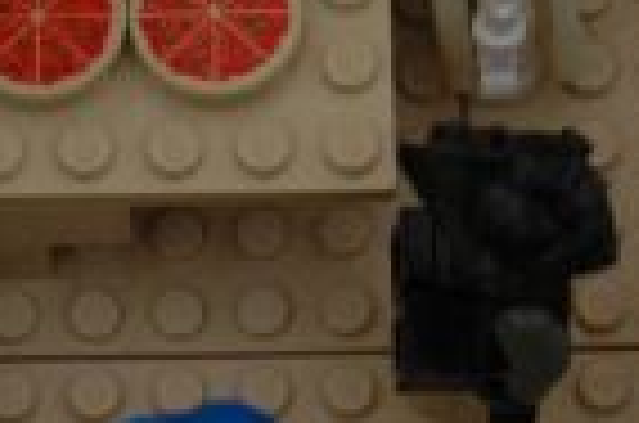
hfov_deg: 8.7
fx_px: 4202
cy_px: 428
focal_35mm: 237
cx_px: 58
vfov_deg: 5.7
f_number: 4
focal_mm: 35
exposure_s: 1/60
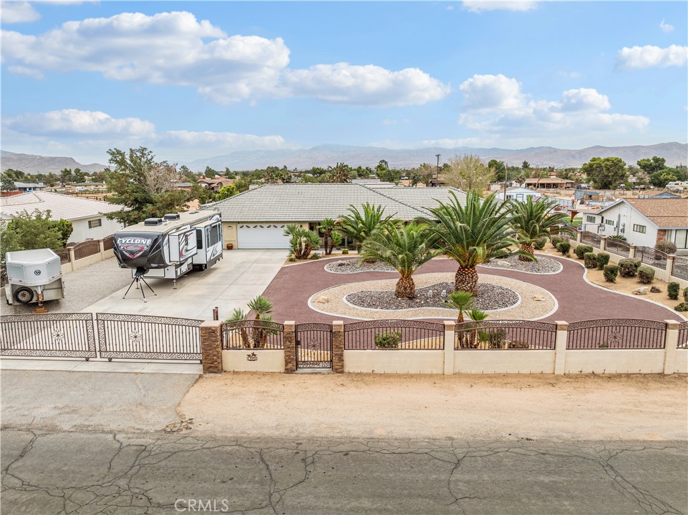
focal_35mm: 24
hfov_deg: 71.6
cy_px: 258
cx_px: 344
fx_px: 477
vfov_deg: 56.7
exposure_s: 1/2000
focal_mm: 12.29
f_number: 2.8
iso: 100
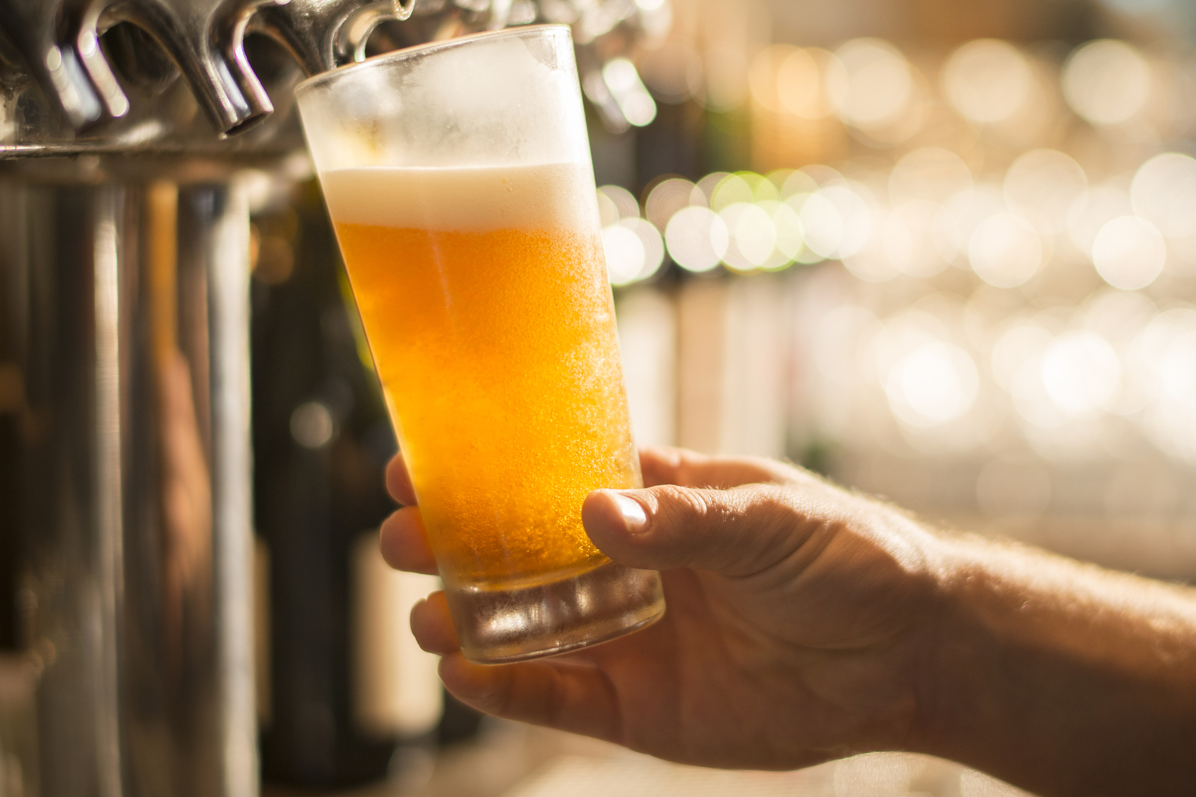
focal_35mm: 75
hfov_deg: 26.9
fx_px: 2491
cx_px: 755
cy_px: 285
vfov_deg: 18.1
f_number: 1.8
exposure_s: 1/100
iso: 400
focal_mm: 58
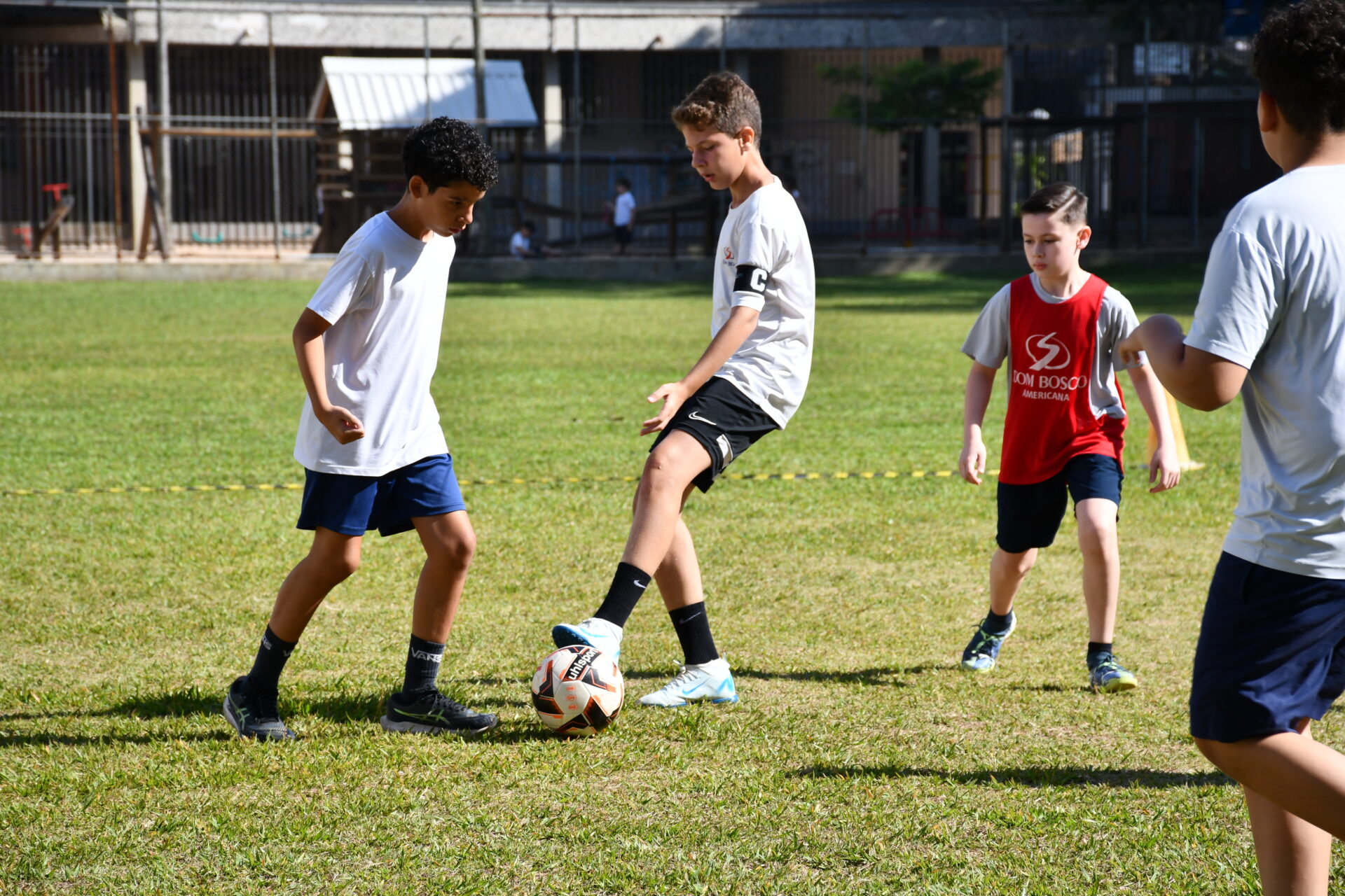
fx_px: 5604
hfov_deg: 13.7
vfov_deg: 9.1
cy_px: 448
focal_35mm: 150
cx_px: 672
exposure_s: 1/500
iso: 200
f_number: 7.1
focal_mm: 100
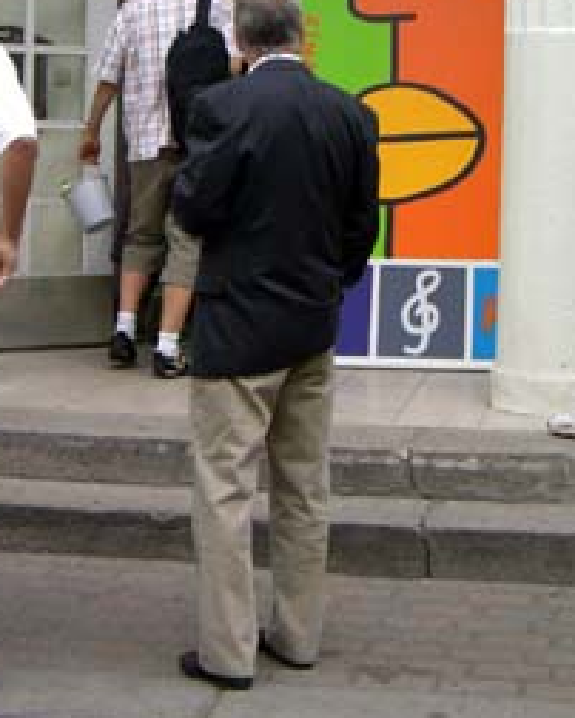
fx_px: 1721
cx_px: 239
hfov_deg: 19.0
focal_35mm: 81
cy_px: 181
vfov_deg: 23.3
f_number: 2.7
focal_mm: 6.2
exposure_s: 1/100
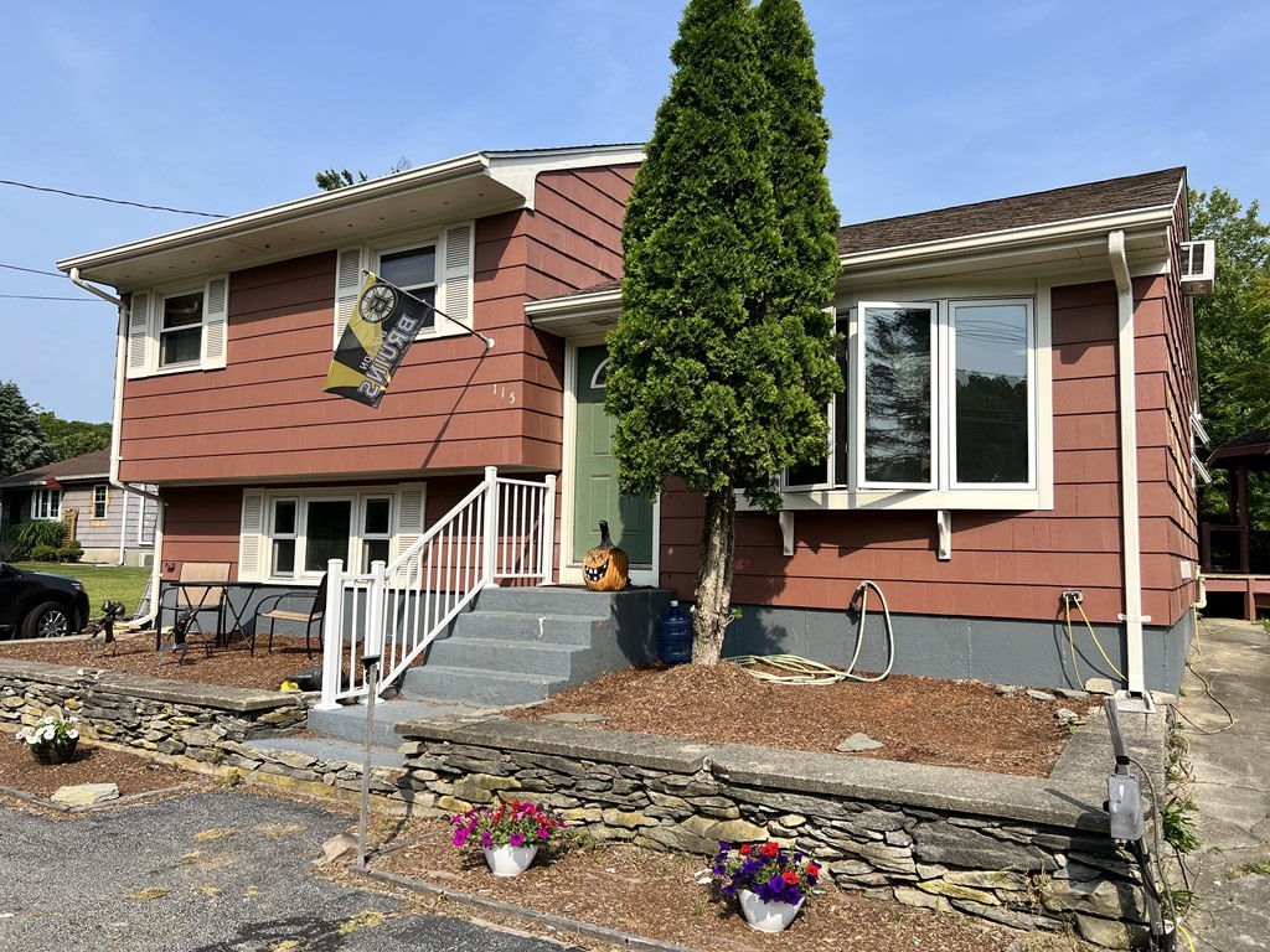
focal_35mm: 26
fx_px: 954
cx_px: 635
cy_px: 476
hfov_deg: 67.3
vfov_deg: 53.1
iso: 50
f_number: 1.5
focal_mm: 5.7
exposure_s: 1/3704
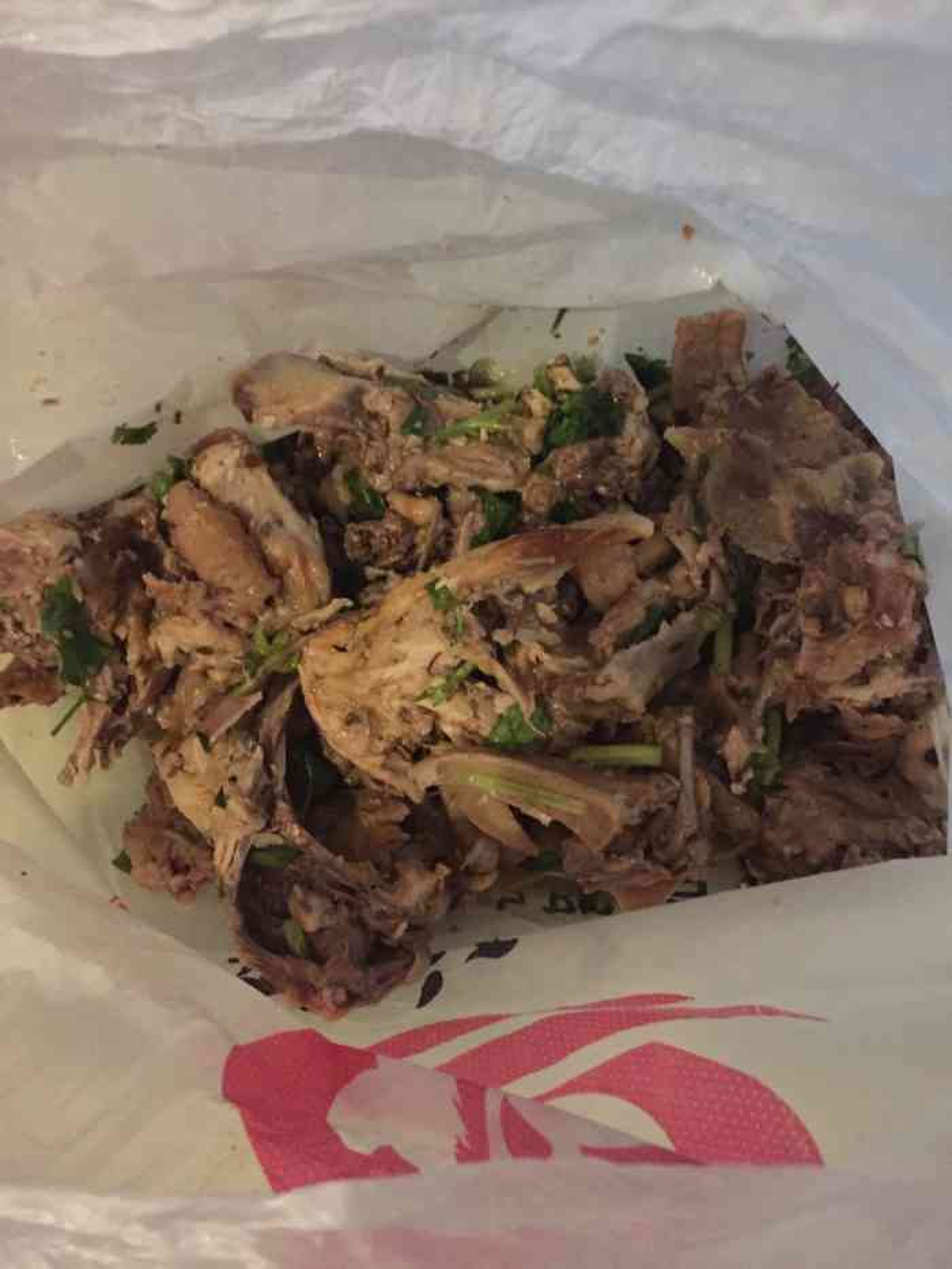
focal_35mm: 29
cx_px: 476
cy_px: 634
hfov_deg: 48.2
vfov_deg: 61.7
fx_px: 1063
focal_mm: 4.15
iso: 800
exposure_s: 1/17
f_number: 2.2
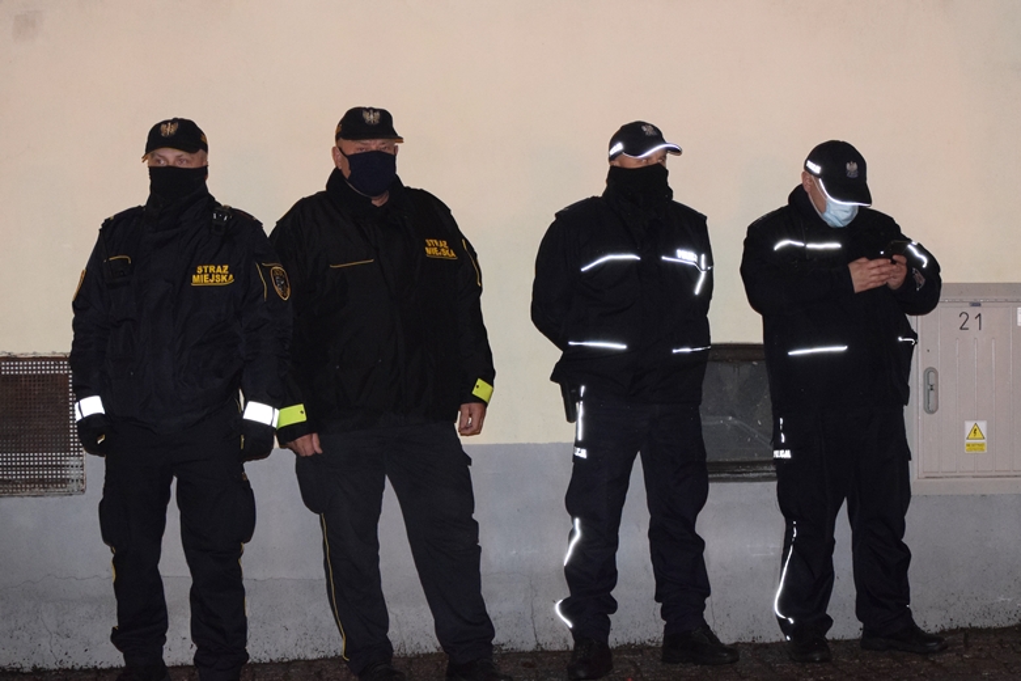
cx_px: 510
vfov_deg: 16.6
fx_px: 2340
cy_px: 340
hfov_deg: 24.6
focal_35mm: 82
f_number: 4
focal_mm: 55
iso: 3200
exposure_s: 1/60
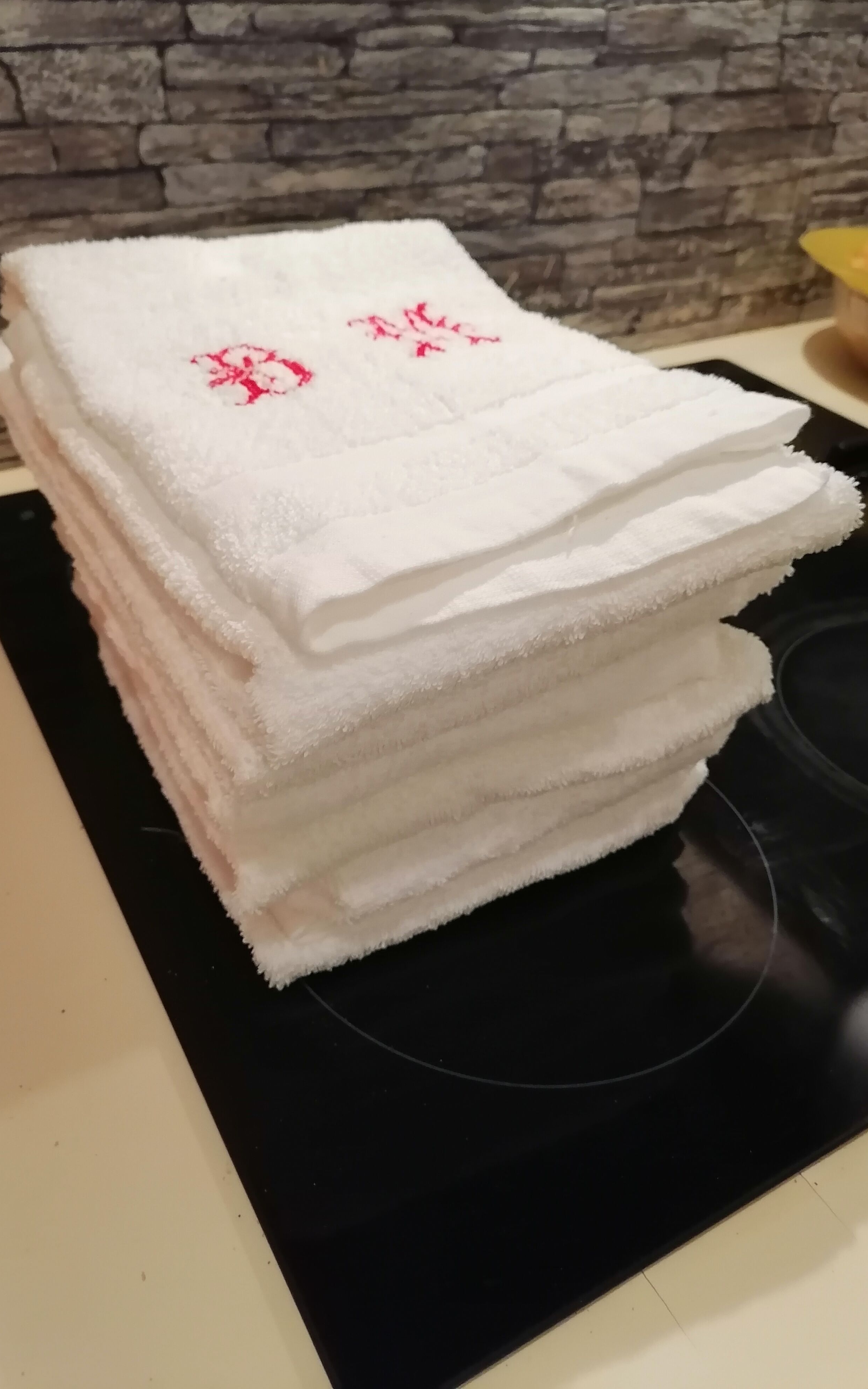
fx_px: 1098
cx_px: 408
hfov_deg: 43.1
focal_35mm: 29
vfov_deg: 64.6
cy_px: 686
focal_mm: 5.3
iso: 400
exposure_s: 1/25
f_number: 1.8
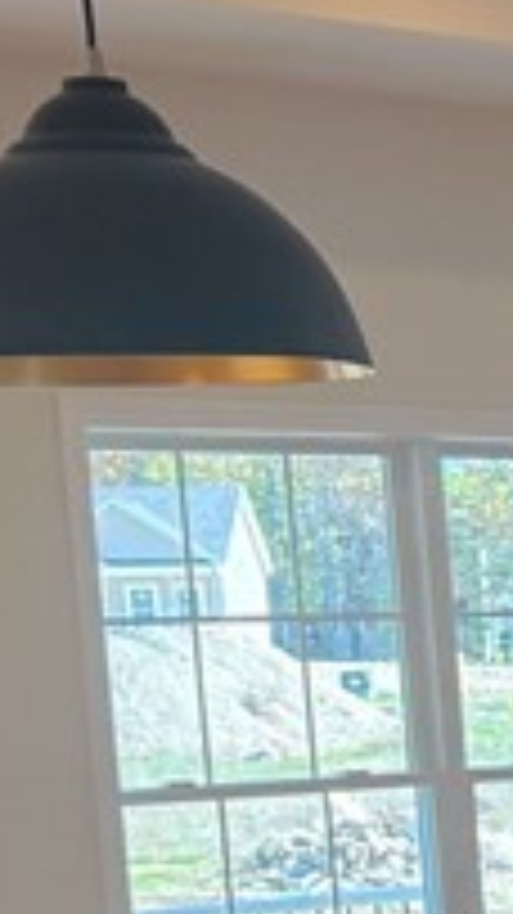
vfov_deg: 15.5
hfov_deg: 8.2
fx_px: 3196
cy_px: 1157
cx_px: 1359
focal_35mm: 132
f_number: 1.78
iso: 100
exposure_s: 1/170
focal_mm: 6.76
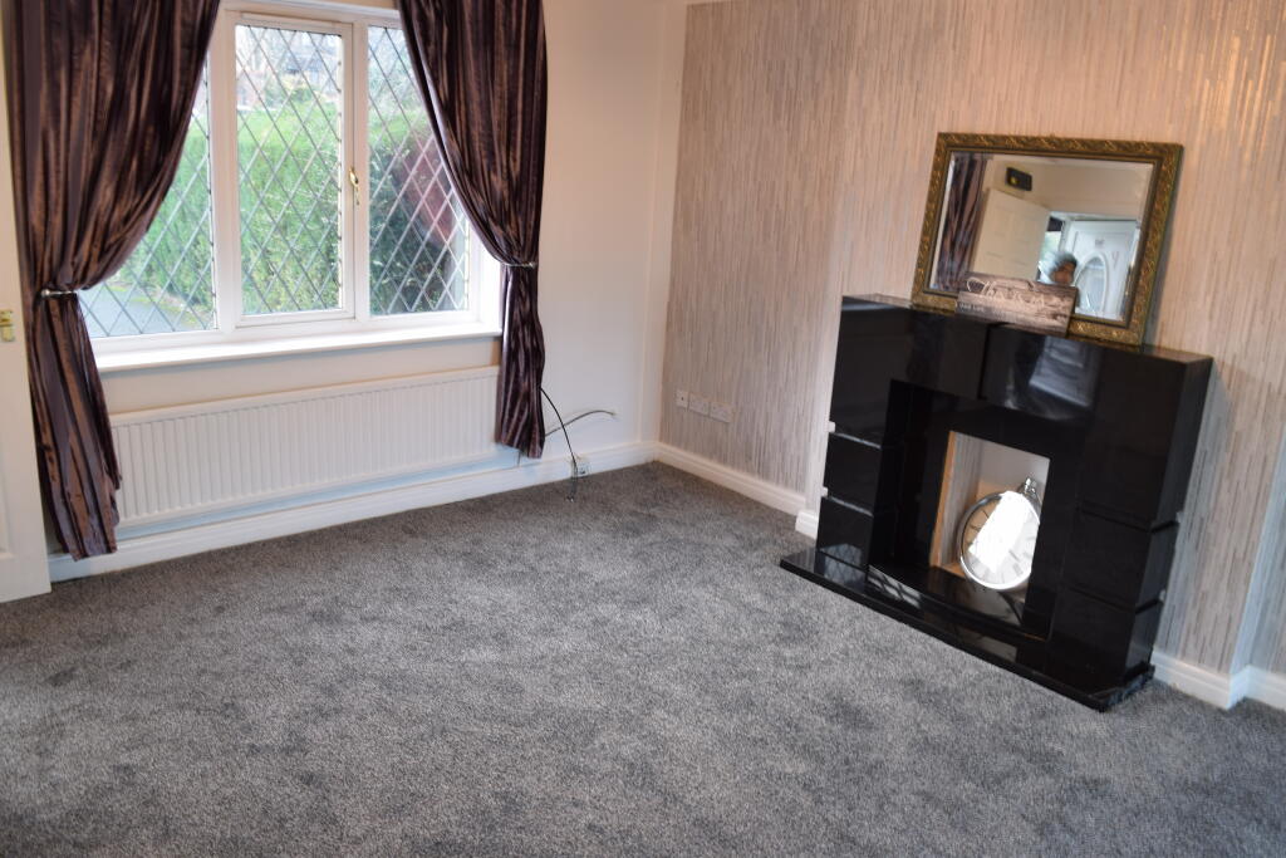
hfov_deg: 67.4
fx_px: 965
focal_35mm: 27
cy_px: 429
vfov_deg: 47.9
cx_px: 643
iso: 160
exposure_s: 1/2
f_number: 8
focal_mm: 18
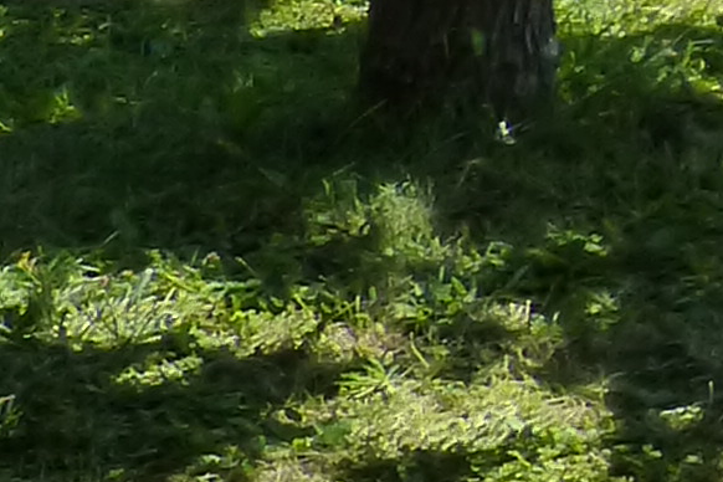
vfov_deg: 6.2
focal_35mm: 214
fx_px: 4297
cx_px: 2276
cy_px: -559
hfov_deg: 8.0
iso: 200
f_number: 4
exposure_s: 1/640
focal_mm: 4.5
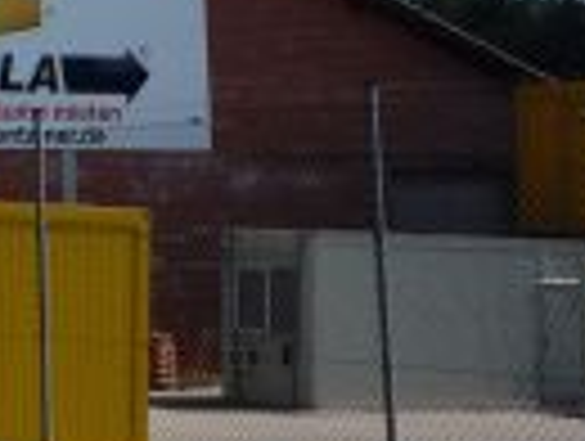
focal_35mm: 118
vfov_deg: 12.1
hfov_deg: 15.4
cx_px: -284
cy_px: -194
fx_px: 1998
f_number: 5.6
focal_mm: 5.2
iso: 100
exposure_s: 1/400
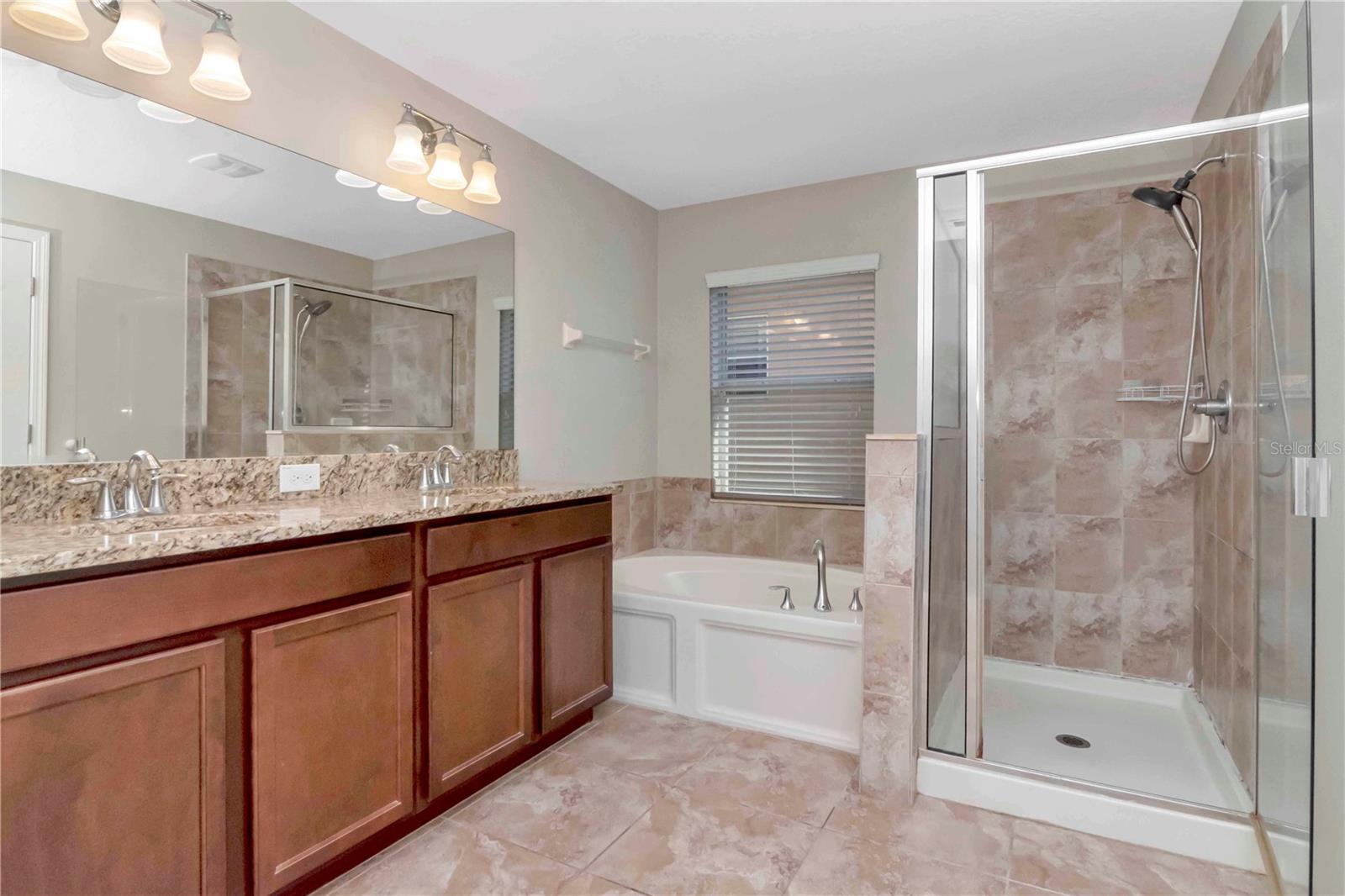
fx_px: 672
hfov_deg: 90.0
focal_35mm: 18
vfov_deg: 67.4
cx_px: 672
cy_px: 448
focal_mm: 12
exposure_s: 1/200
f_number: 14
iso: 1000
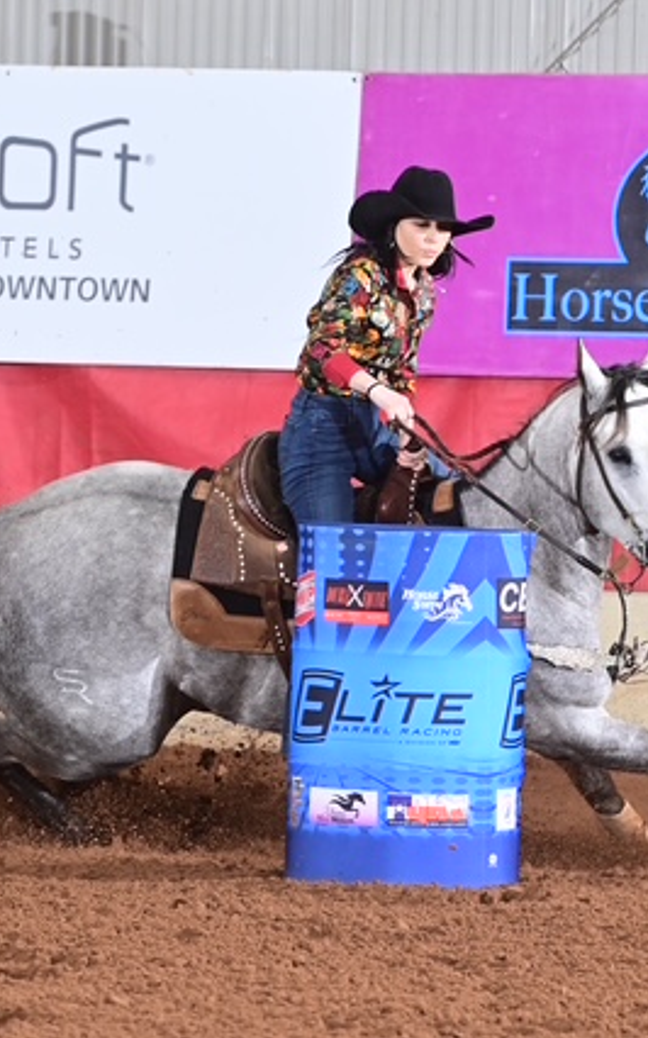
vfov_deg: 4.6
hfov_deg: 2.9
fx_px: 13007
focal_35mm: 460
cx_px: 390
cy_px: 519
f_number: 8
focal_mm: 200
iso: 2500
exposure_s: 1/250
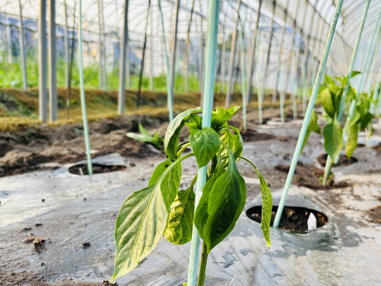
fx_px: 429
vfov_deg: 36.4
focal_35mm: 39
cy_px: 191
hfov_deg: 47.6
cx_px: 230
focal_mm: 5.7
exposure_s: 1/155
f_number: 1.5
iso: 40
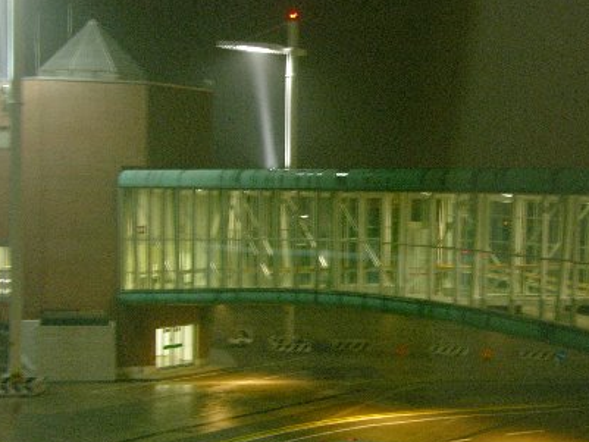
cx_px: 393
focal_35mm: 79
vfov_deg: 18.6
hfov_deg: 24.6
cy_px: 291
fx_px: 1345
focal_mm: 13.7
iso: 200
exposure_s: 1/1.7
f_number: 3.1
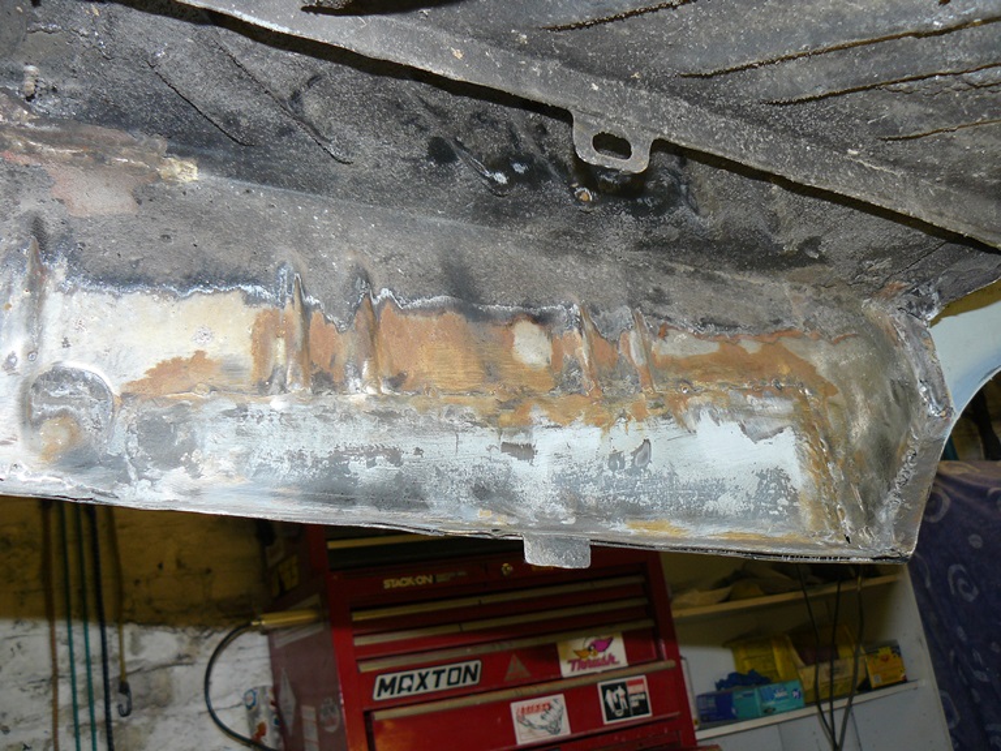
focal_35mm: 36
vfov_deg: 39.7
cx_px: 500
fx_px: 1041
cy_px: 376
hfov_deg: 51.4
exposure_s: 1/30
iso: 100
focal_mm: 6
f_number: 2.8
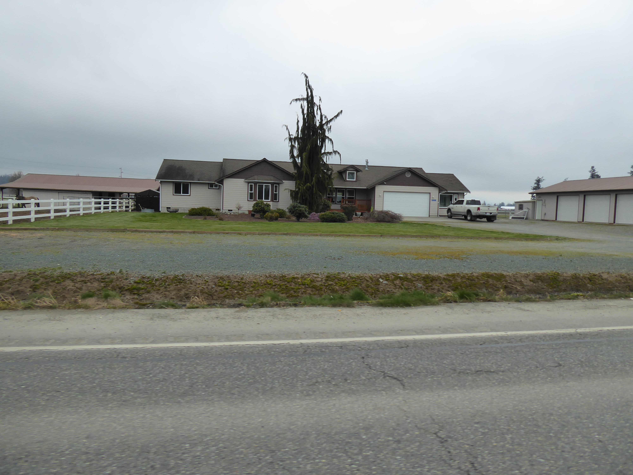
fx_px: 457
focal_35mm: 25
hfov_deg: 69.4
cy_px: 238
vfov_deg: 54.9
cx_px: 316
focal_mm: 4.3
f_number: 3.3
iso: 125
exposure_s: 1/500
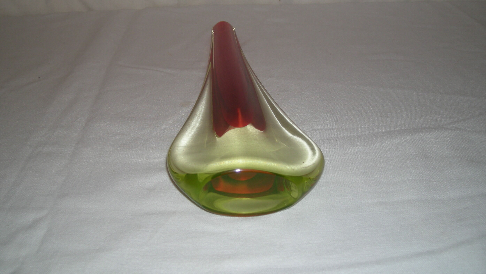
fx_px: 541
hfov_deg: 48.3
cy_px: 119
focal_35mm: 42
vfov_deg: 28.3
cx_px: 226
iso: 50
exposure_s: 1/57
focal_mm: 5.7
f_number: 2.8
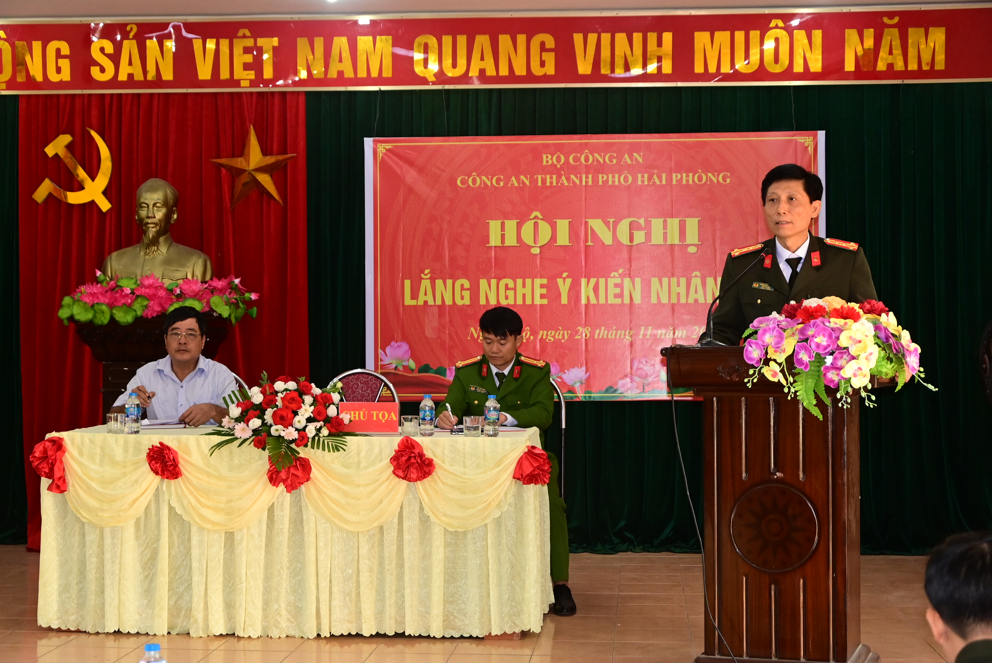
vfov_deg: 22.7
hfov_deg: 33.4
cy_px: 332
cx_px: 496
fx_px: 1655
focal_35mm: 60
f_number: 4.5
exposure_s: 1/200
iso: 1600
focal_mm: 40
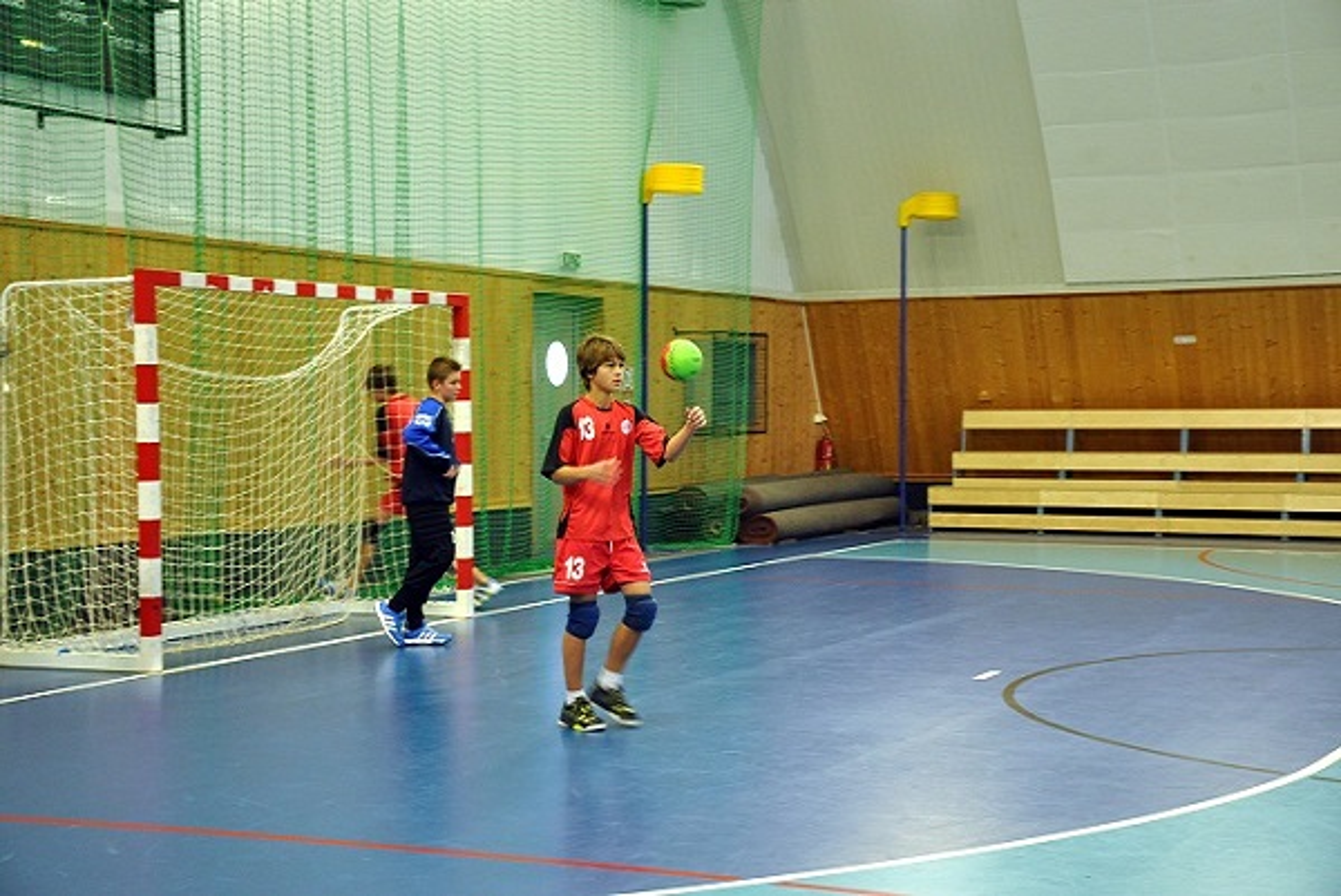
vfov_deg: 22.7
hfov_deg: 33.4
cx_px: 670
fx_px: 2237
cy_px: 448
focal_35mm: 60
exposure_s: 1/60
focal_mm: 40
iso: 1250
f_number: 4.5
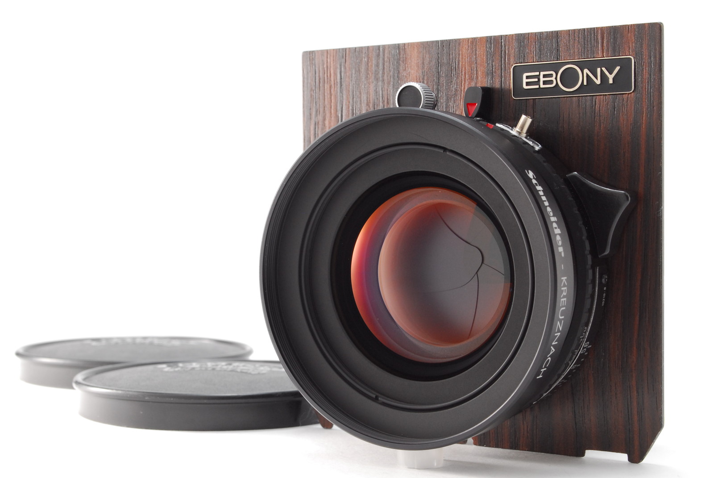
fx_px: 1311
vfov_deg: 20.7
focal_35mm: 66
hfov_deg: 30.5
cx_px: 357
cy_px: 239
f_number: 16
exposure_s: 1/100
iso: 400
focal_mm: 44
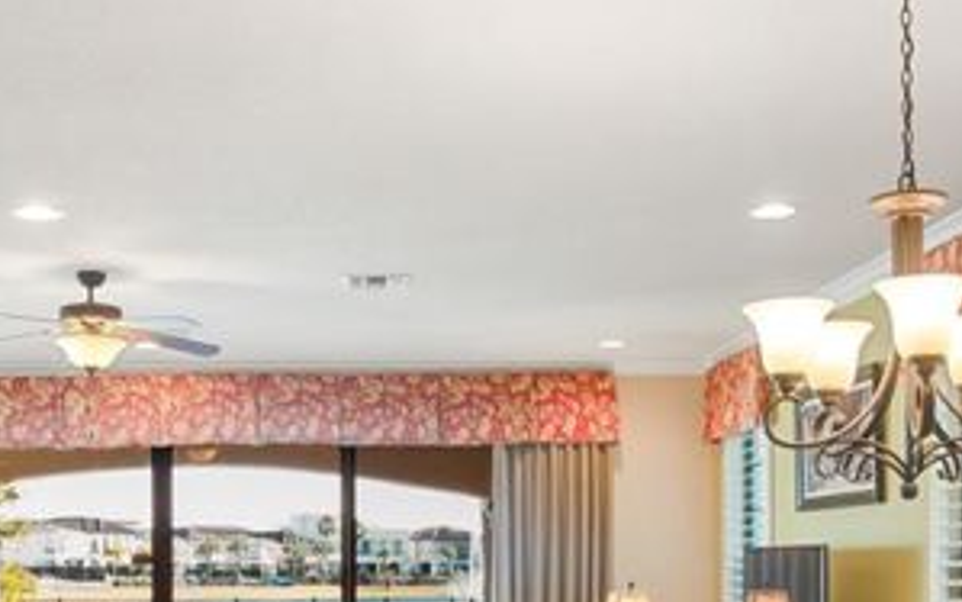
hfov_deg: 40.2
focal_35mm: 50
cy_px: 531
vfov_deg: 25.1
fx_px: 1311
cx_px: 410
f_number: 6.3
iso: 640
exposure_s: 1/60
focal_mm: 10
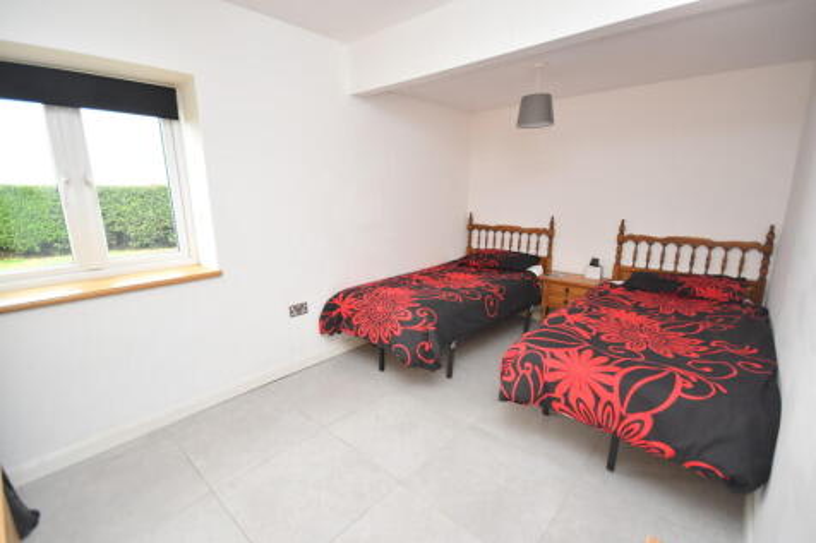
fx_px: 374
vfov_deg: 72.0
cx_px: 408
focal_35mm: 16
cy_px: 272
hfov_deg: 95.0
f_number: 4.5
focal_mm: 11
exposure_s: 1/160
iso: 800
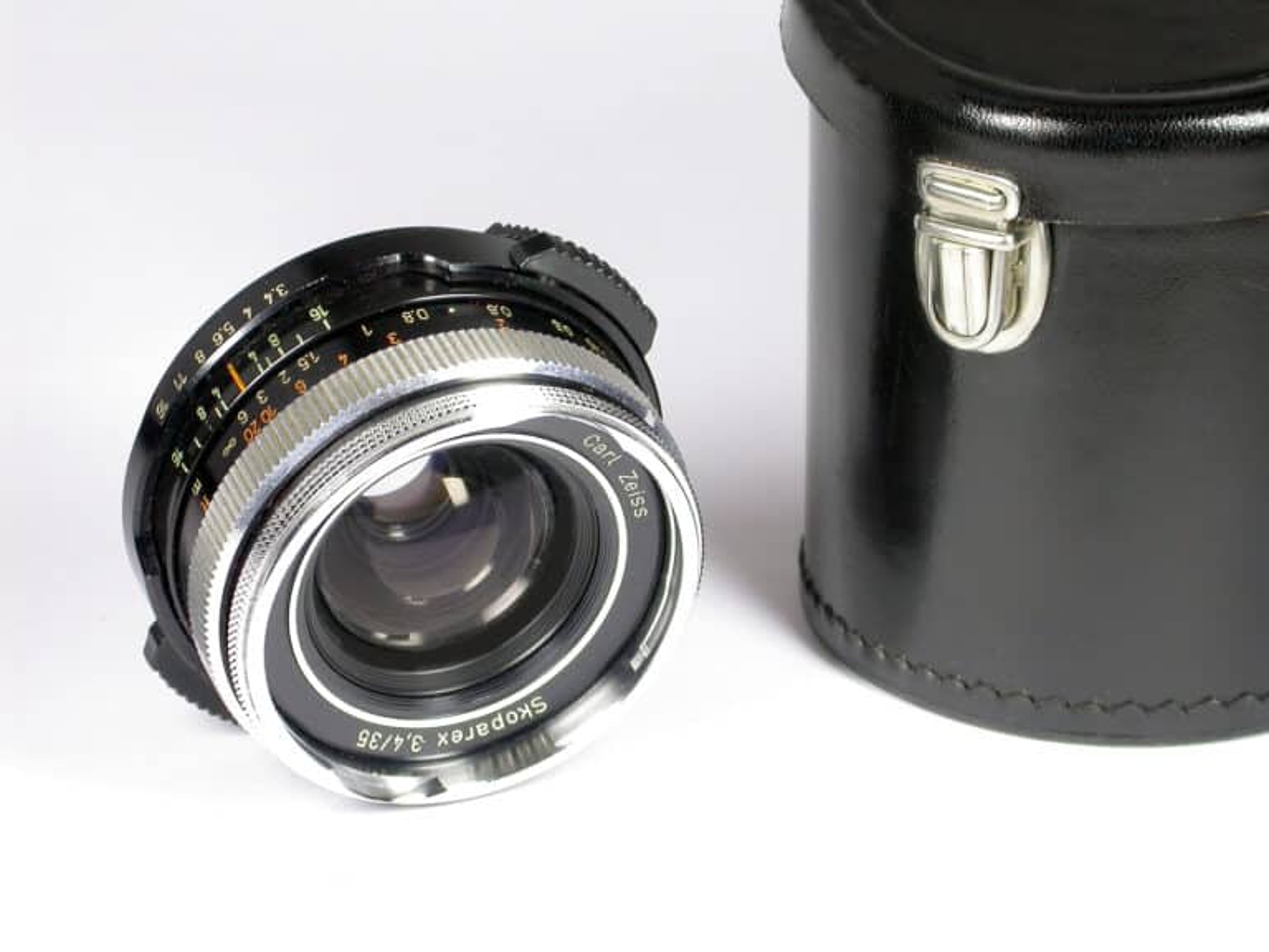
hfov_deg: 13.0
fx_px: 5572
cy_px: 476
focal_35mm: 152
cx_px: 634
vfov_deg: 9.8
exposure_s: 1/26.4
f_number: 5
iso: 100
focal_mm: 31.5
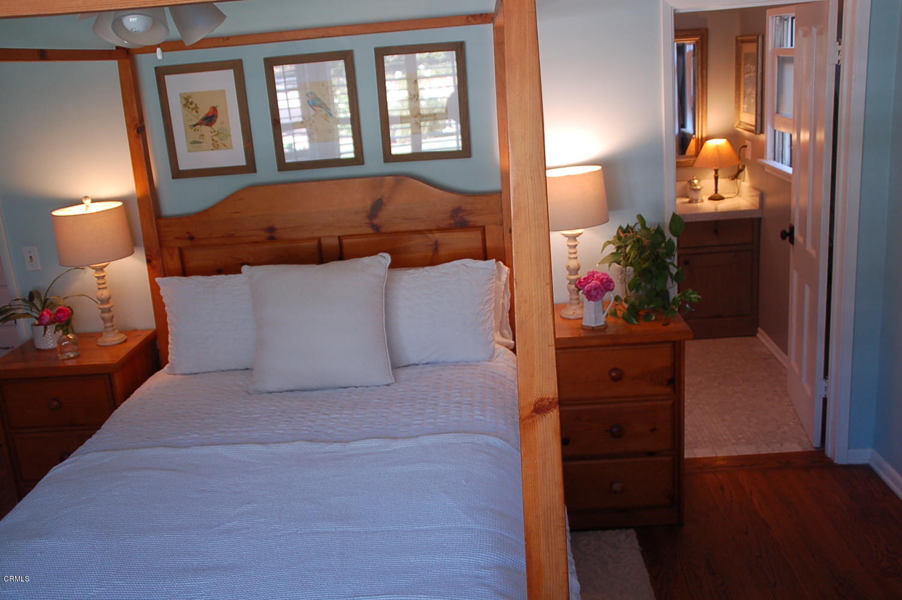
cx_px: 451
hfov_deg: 57.3
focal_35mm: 33
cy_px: 300
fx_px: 826
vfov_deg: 39.9
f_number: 4
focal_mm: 22
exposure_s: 1/60
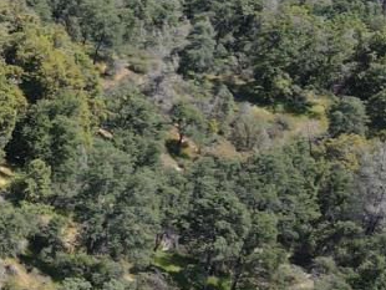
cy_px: 138
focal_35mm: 116
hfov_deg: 14.0
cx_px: -406
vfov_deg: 12.8
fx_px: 1295
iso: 100
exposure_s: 1/320
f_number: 2.8
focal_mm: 4.5
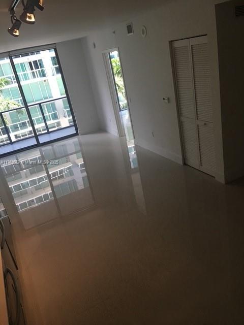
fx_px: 273
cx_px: 122
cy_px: 162
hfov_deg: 48.2
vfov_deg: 61.7
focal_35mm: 29
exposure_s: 1/30
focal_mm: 4.15
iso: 25
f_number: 2.2
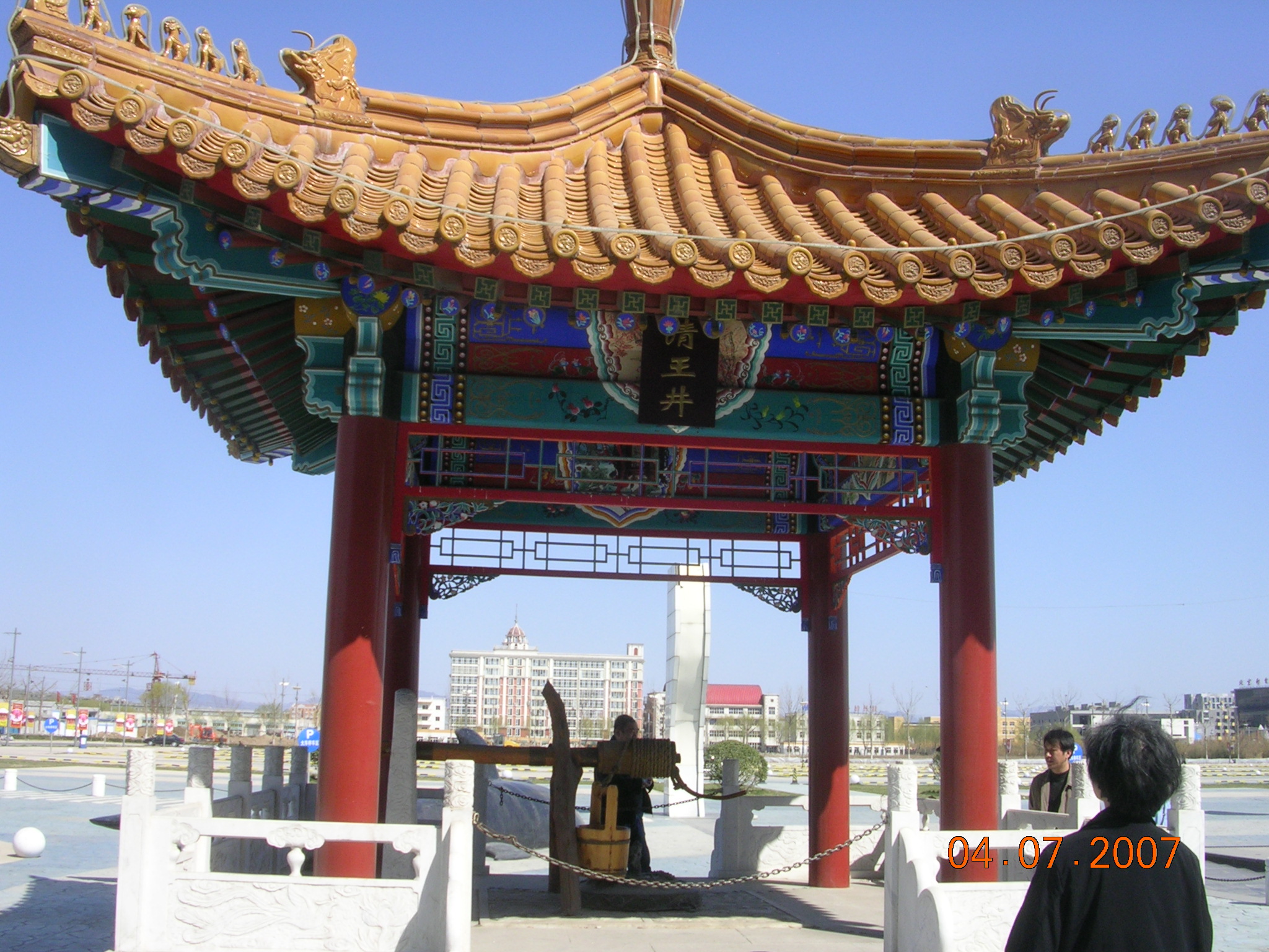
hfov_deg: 49.0
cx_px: 634
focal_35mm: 38
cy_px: 476
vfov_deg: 37.7
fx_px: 1393
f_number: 5.6
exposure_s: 1/282
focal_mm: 5.8
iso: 50
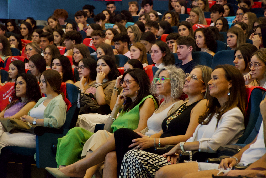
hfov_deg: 14.4
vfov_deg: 9.7
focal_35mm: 142
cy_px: 89
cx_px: 133
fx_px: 1049
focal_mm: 95
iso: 12800
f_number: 5.3
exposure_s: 1/80
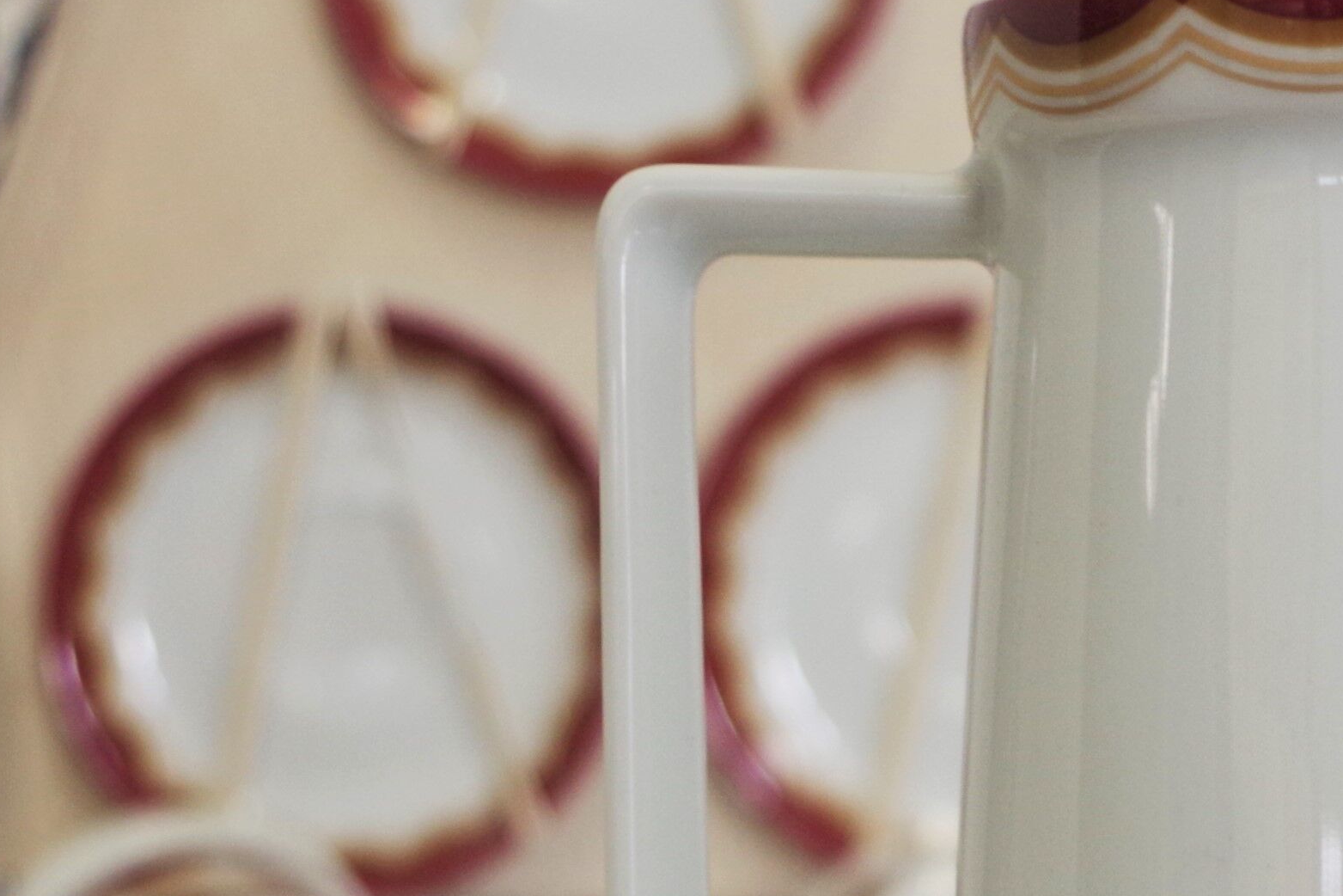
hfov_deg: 15.5
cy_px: 621
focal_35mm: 129
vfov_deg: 10.6
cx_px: 1481
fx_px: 4812
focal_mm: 23.13
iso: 200
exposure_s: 1/60
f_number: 4
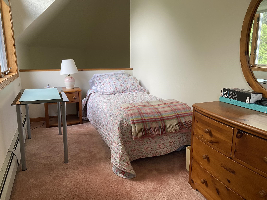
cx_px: 134
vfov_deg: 53.1
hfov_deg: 67.3
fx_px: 201
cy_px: 100
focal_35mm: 26
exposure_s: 1/82
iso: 125
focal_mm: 4.25
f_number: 1.8
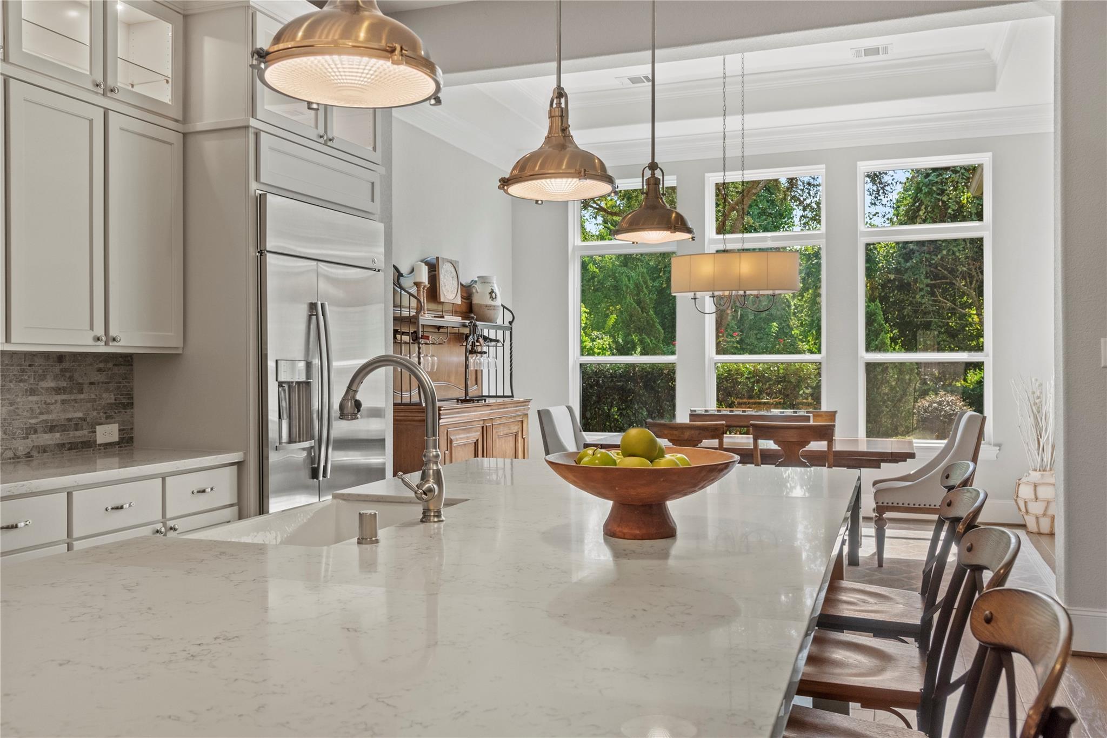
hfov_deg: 61.9
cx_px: 554
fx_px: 923
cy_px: 369
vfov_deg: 43.6
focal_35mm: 30
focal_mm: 30
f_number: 8
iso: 800
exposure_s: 1/20
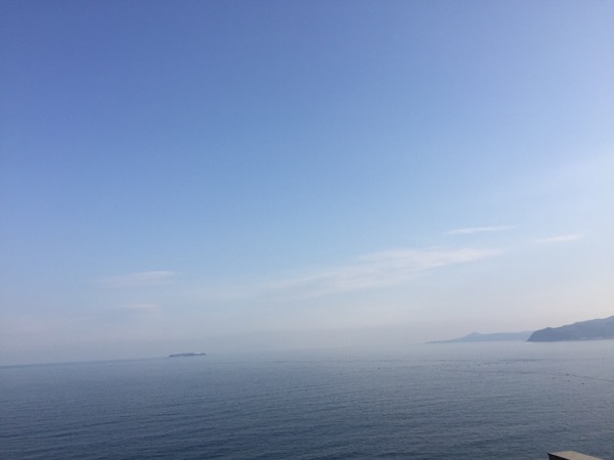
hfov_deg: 61.7
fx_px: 514
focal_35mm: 29
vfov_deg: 48.2
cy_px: 230
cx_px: 307
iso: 32
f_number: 2.2
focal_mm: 4.15
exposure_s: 1/2825
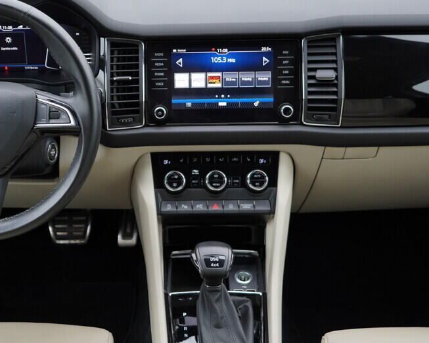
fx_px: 673
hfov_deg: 35.0
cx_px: 142
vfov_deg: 28.5
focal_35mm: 53
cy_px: 138
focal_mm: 24
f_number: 2.8
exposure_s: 1/40
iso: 160
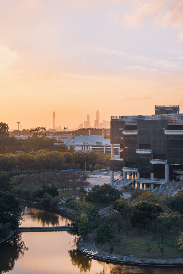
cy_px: 137
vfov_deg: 28.8
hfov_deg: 19.5
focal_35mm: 70
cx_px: 92
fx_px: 534
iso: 100
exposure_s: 1/40
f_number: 8
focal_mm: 70
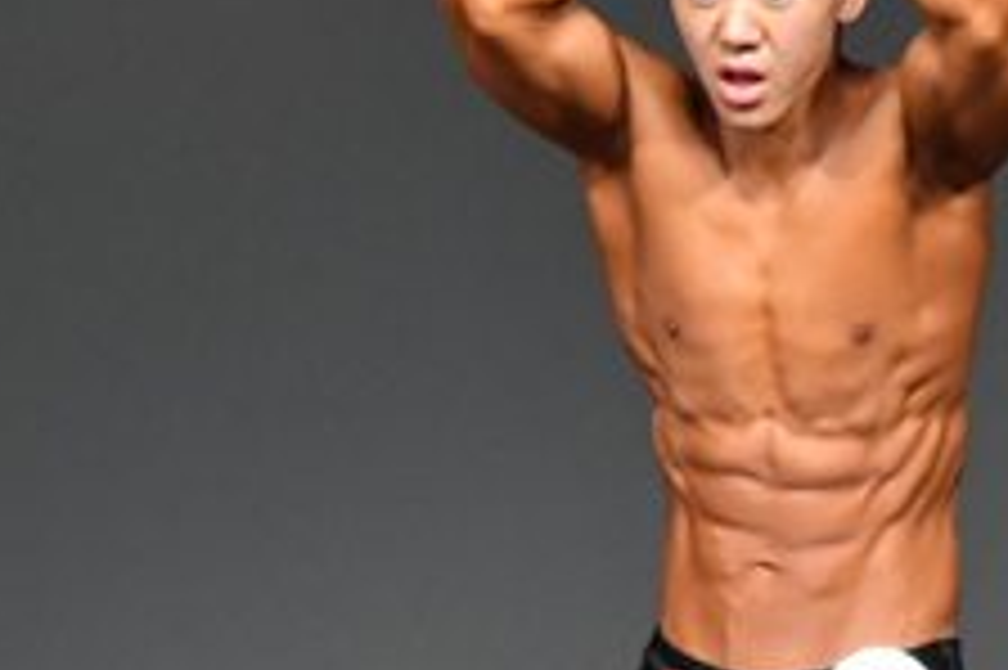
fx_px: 33434
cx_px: 1024
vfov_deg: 1.1
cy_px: 692
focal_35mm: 1195
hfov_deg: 1.7
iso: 5000
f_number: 5.6
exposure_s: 1/400
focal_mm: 230
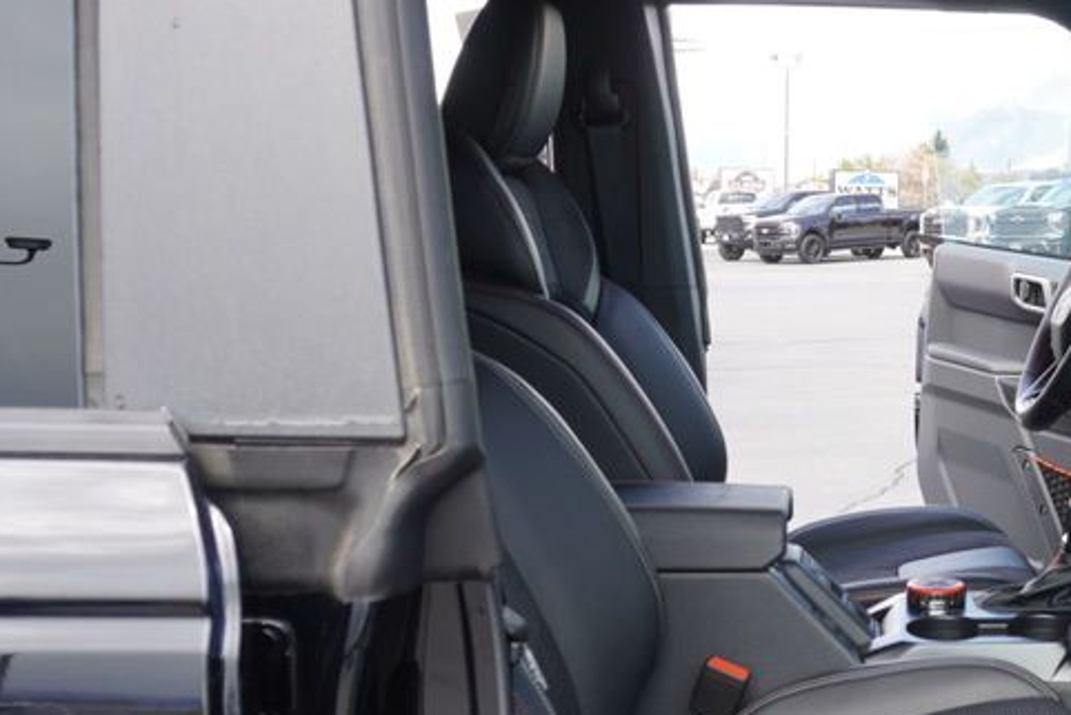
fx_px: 1518
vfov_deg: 26.2
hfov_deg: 36.2
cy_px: 526
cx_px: 991
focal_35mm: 51
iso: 100
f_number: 5
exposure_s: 1/100
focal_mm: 16
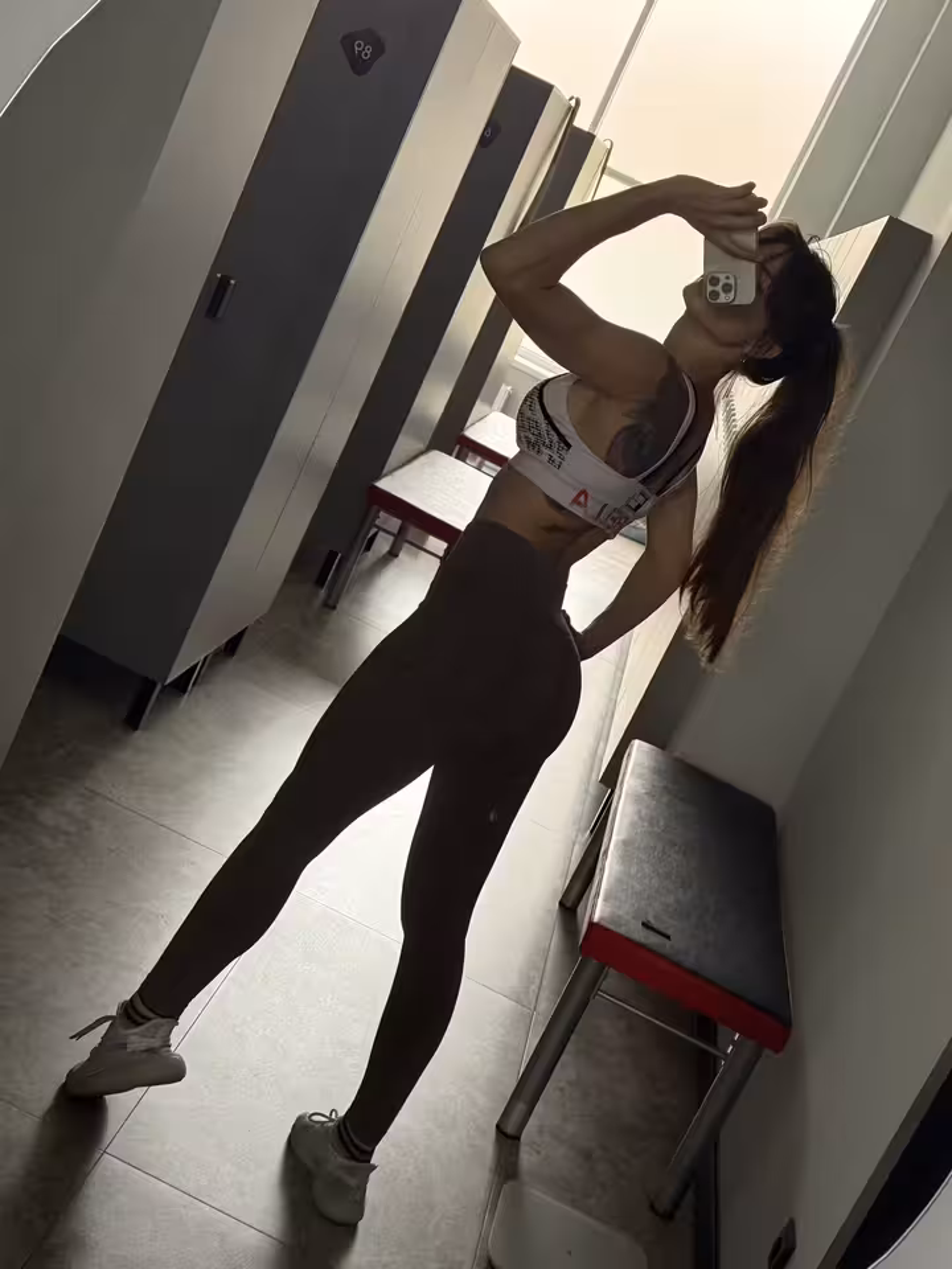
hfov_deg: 30.3
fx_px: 1760
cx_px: 476
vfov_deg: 39.7
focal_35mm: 48
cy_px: 634
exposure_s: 1/49
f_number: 1.78
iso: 250
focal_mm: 6.76
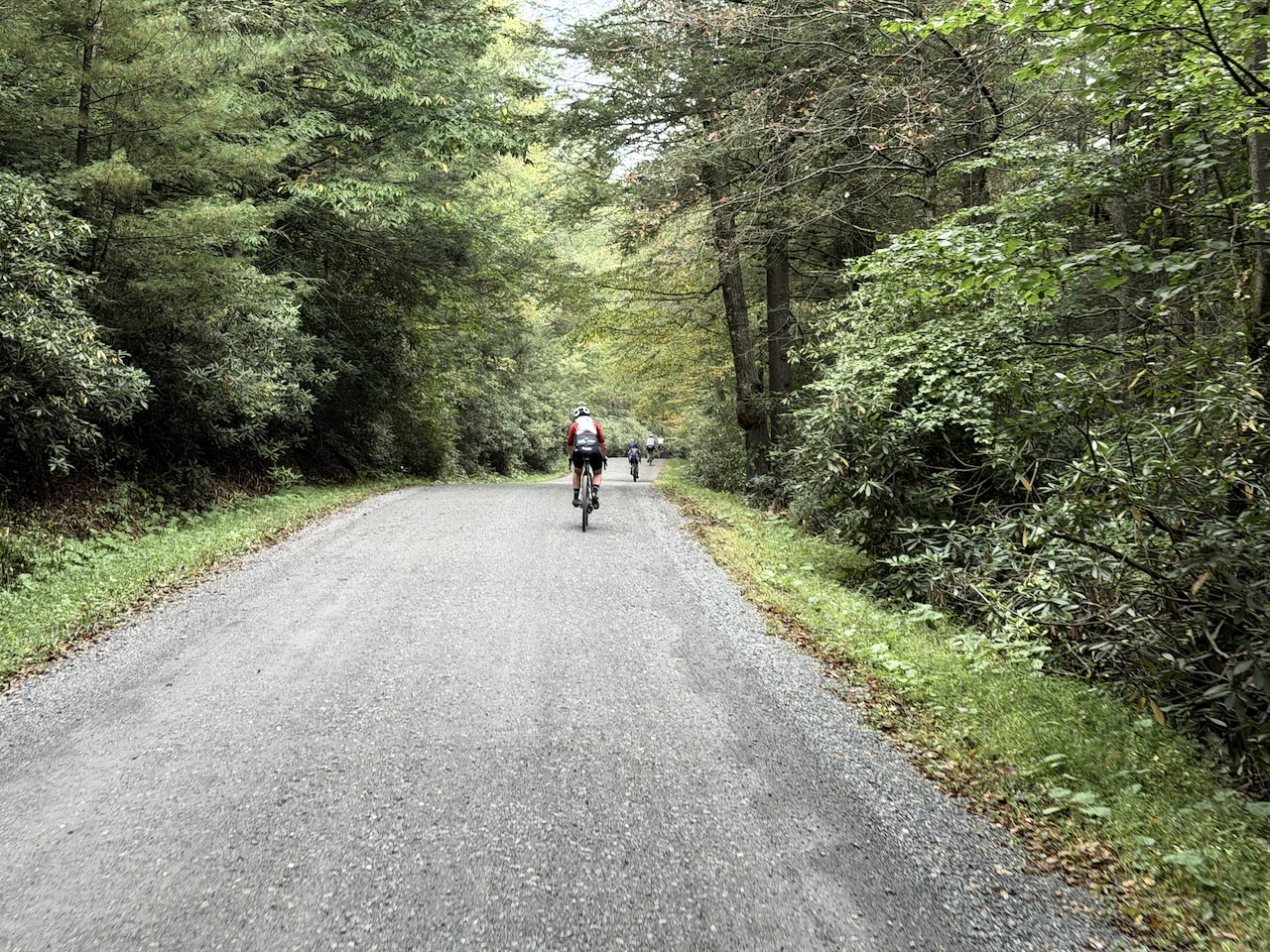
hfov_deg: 39.7
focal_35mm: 48
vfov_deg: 30.3
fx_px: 1761
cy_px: 476
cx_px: 635
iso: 100
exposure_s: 1/80
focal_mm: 6.76
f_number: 1.78
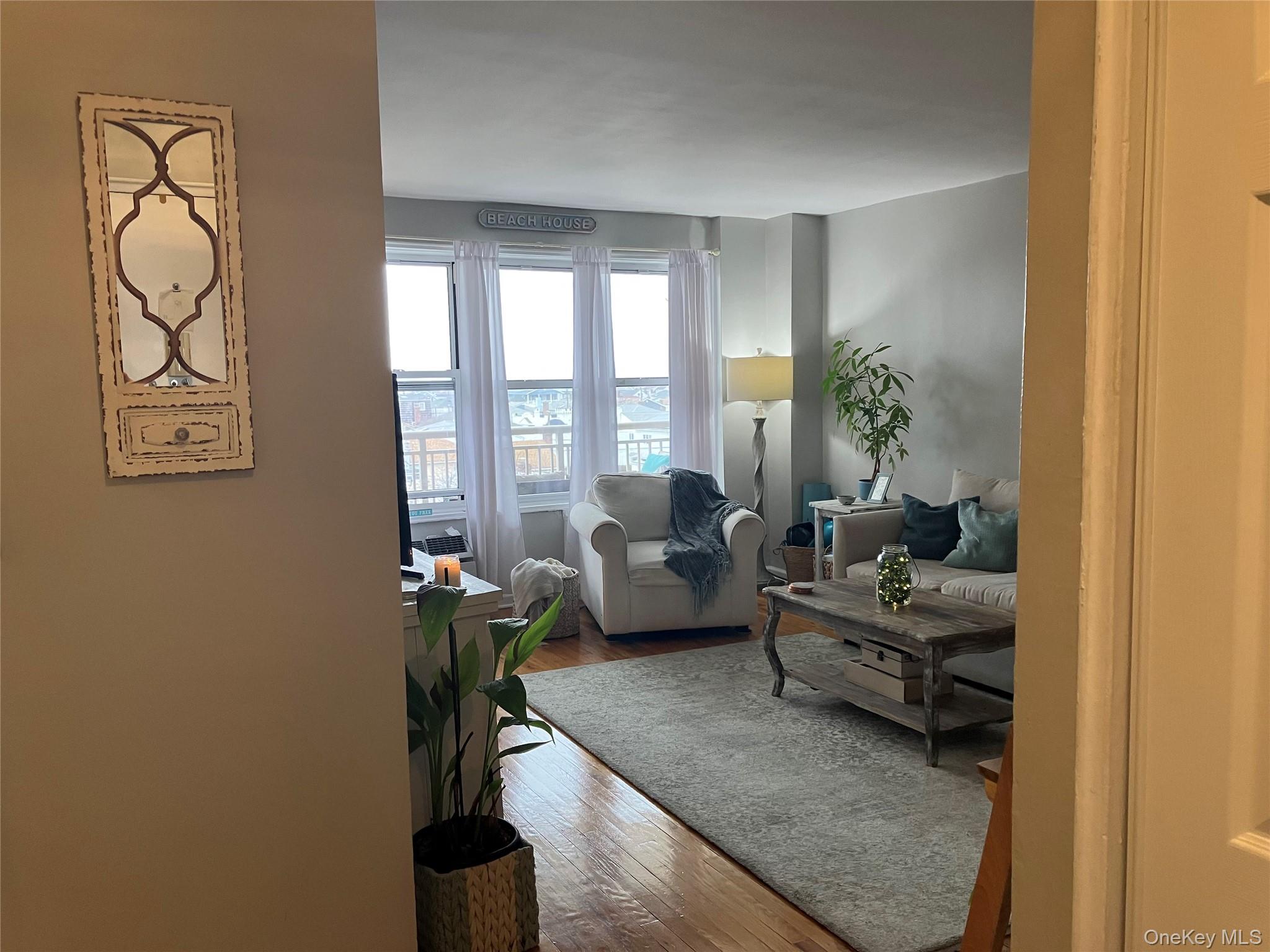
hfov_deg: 63.4
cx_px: 635
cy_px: 476
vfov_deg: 49.7
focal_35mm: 28
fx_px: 1027
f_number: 1.8
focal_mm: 3.99
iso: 64
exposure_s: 1/60
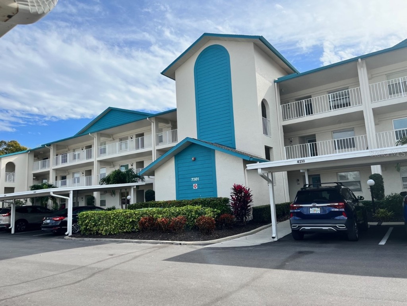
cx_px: 204
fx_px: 306
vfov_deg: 53.1
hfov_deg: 67.3
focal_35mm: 26
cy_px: 153
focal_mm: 5.1
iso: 50
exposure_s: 1/3215
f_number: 1.6
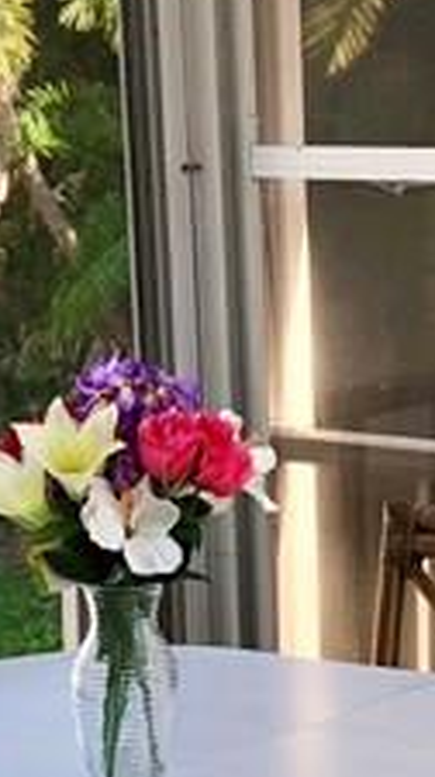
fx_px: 2860
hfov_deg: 8.6
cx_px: 463
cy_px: 556
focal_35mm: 139
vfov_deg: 15.4
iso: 40
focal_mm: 3.99
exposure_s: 1/120
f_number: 1.8
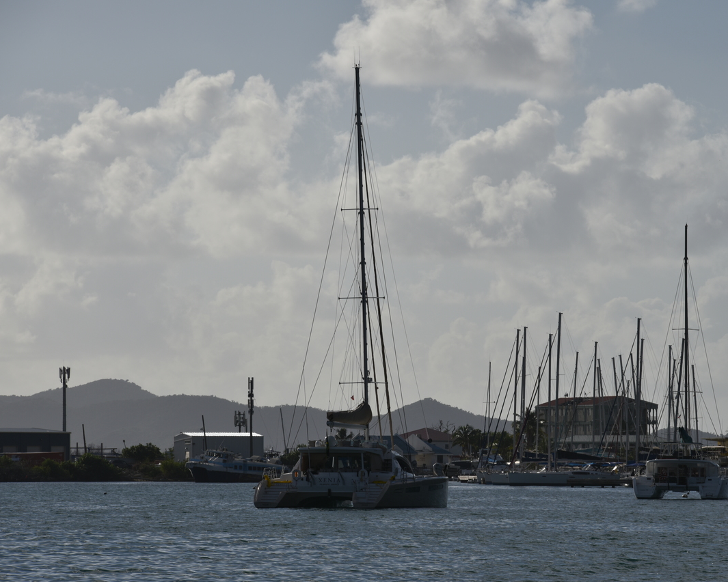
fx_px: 5106
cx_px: 420
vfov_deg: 6.5
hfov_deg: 8.2
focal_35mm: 237
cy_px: 291
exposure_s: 1/800
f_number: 14
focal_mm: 210
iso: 100
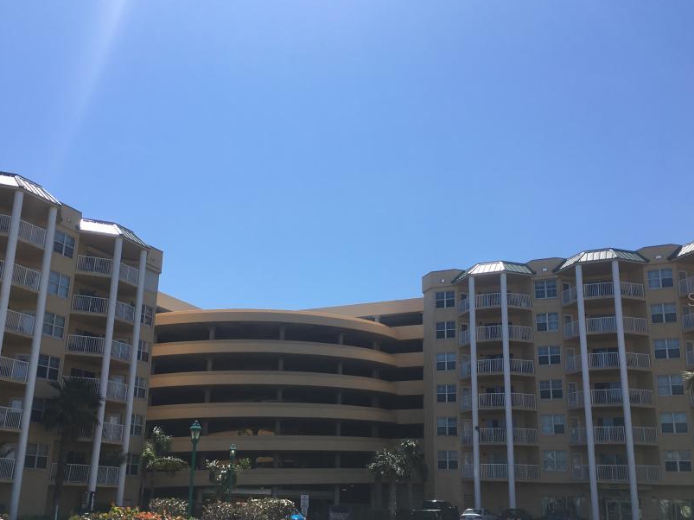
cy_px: 299
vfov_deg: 38.6
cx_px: 327
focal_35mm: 37
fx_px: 742
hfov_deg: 50.1
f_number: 2.2
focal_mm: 4.15
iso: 25
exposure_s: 1/1709
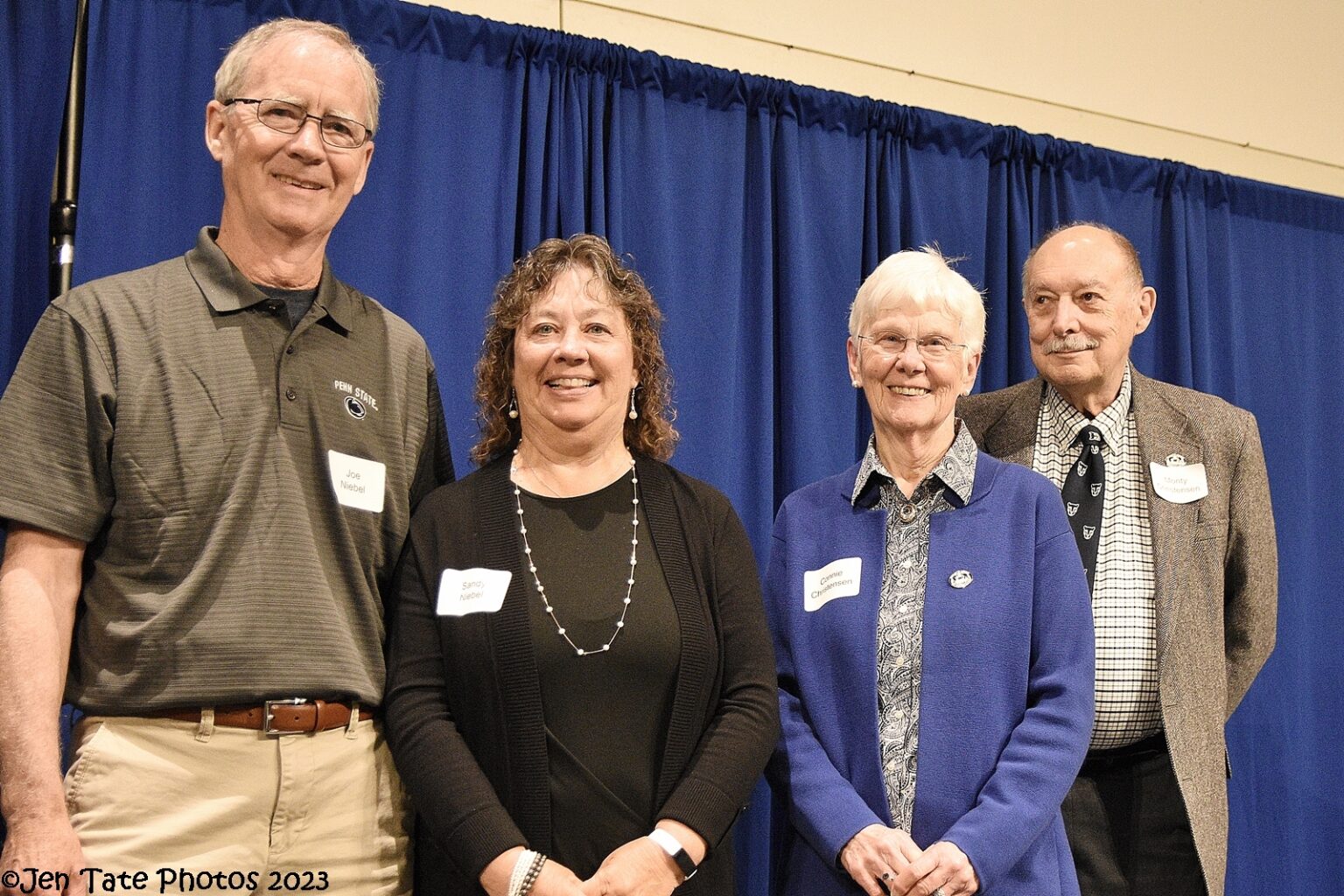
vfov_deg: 30.8
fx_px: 1624
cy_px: 448
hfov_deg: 45.0
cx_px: 672
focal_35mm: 44
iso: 2500
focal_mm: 29
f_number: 2.8
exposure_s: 1/160
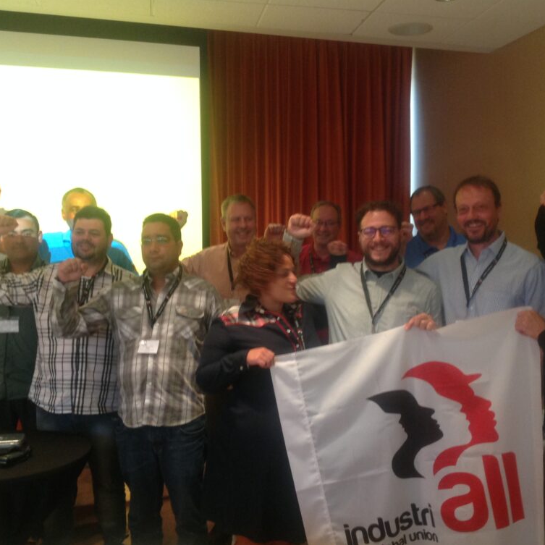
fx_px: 748
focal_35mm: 42
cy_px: 275
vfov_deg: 40.0
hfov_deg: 40.0
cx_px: 308
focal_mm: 4.28
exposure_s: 1/15
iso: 160
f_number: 2.4
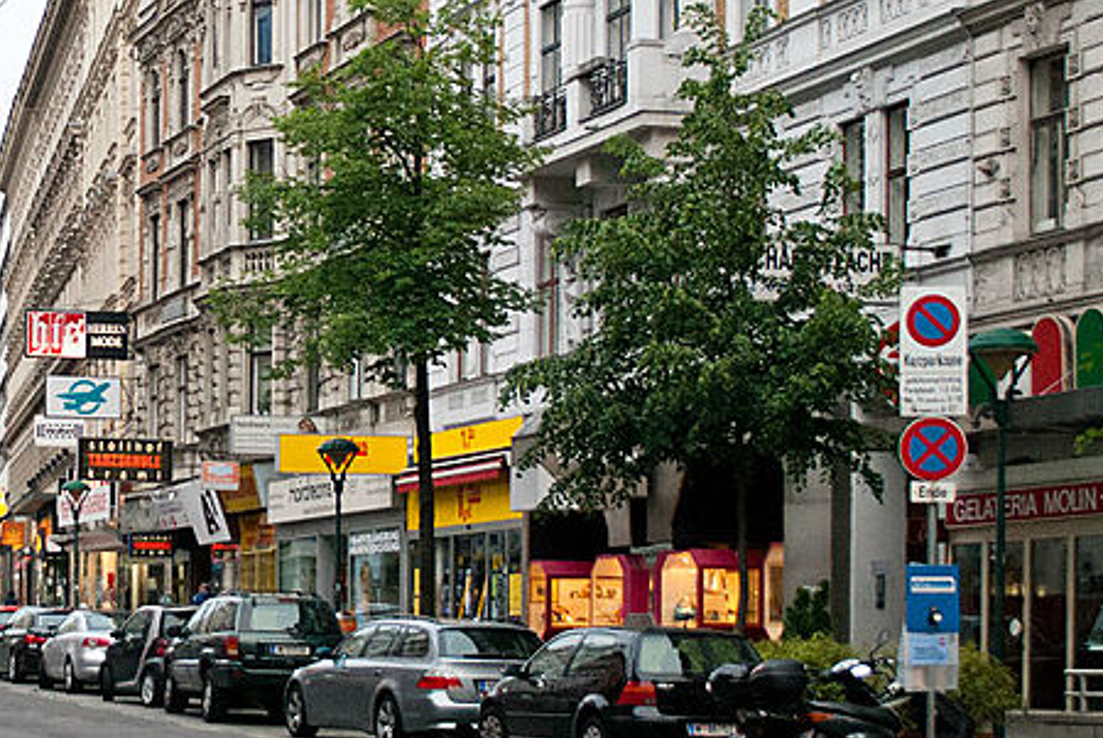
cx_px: 124
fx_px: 2392
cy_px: 208
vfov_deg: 17.5
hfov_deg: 25.2
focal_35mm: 78
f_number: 4.2
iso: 400
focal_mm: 26
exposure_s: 1/160
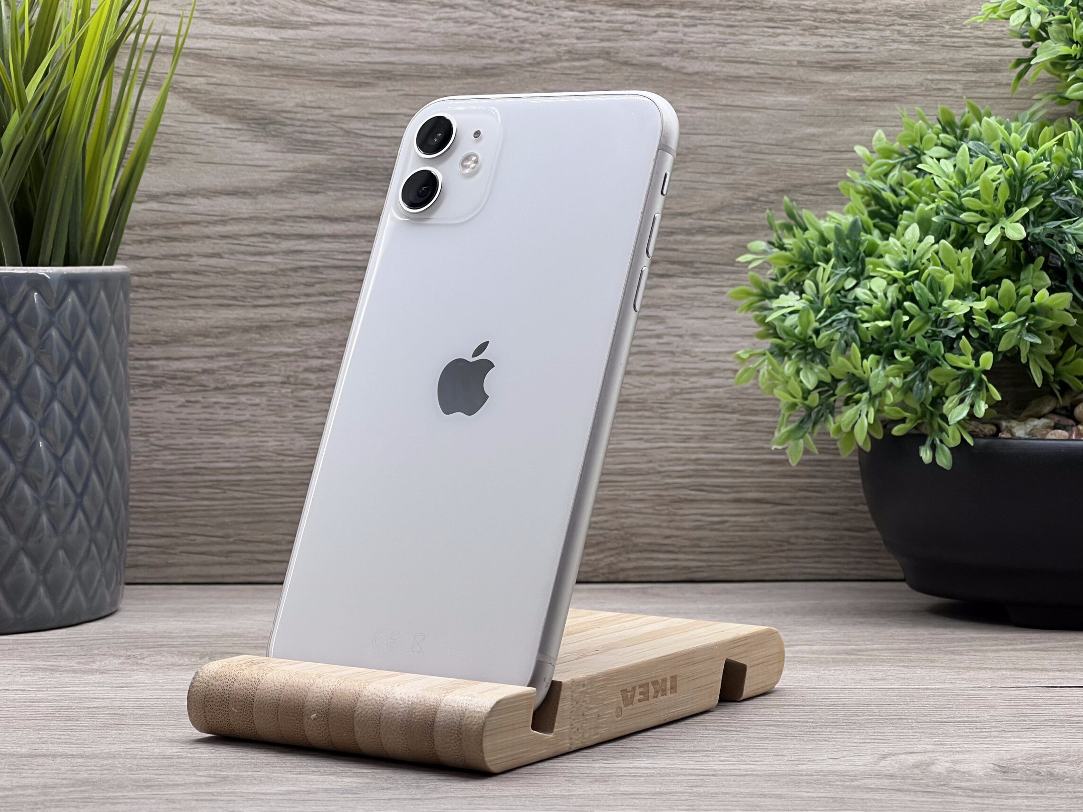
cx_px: 496
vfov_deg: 17.2
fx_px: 2691
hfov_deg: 22.8
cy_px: 419
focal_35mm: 86
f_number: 2.8
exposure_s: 1/100
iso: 64
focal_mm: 9
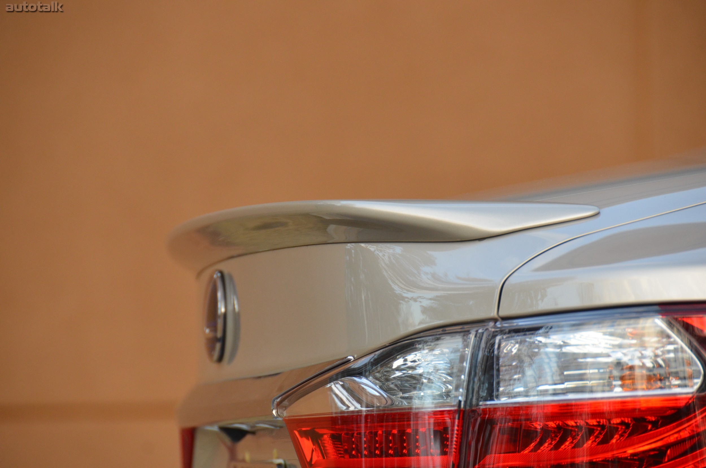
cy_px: 234
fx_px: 5871
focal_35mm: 300
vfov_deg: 4.6
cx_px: 353
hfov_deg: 6.9
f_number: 5.6
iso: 900
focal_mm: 200
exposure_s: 1/500
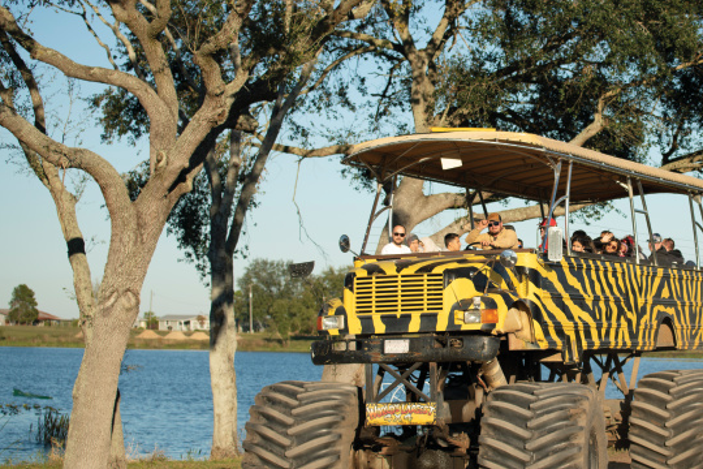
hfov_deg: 16.9
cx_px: 560
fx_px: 2343
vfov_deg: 11.4
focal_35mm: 120
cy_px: 248
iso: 31
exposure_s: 1/400
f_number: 4
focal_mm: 72
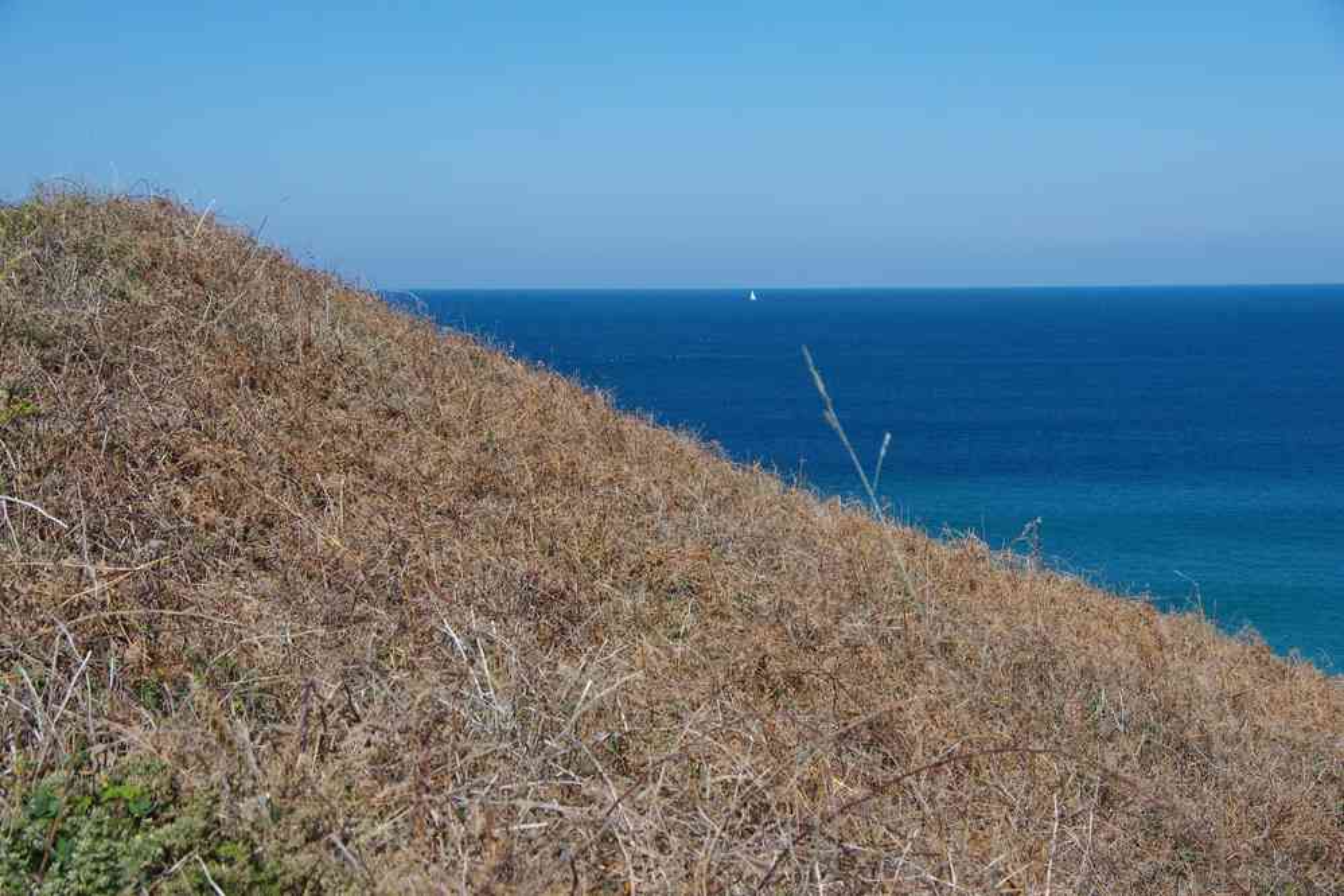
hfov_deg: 27.0
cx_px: 672
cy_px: 448
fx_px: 2800
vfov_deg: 18.2
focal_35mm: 75
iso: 200
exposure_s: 1/100
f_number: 11
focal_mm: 50
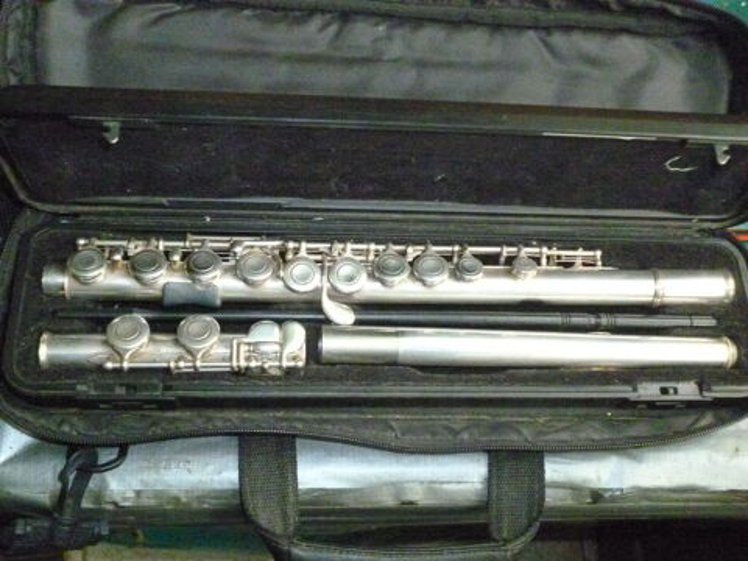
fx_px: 886
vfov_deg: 35.1
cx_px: 374
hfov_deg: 45.8
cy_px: 280
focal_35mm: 41
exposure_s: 1/60
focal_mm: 7.3
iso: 1600
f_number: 3.7
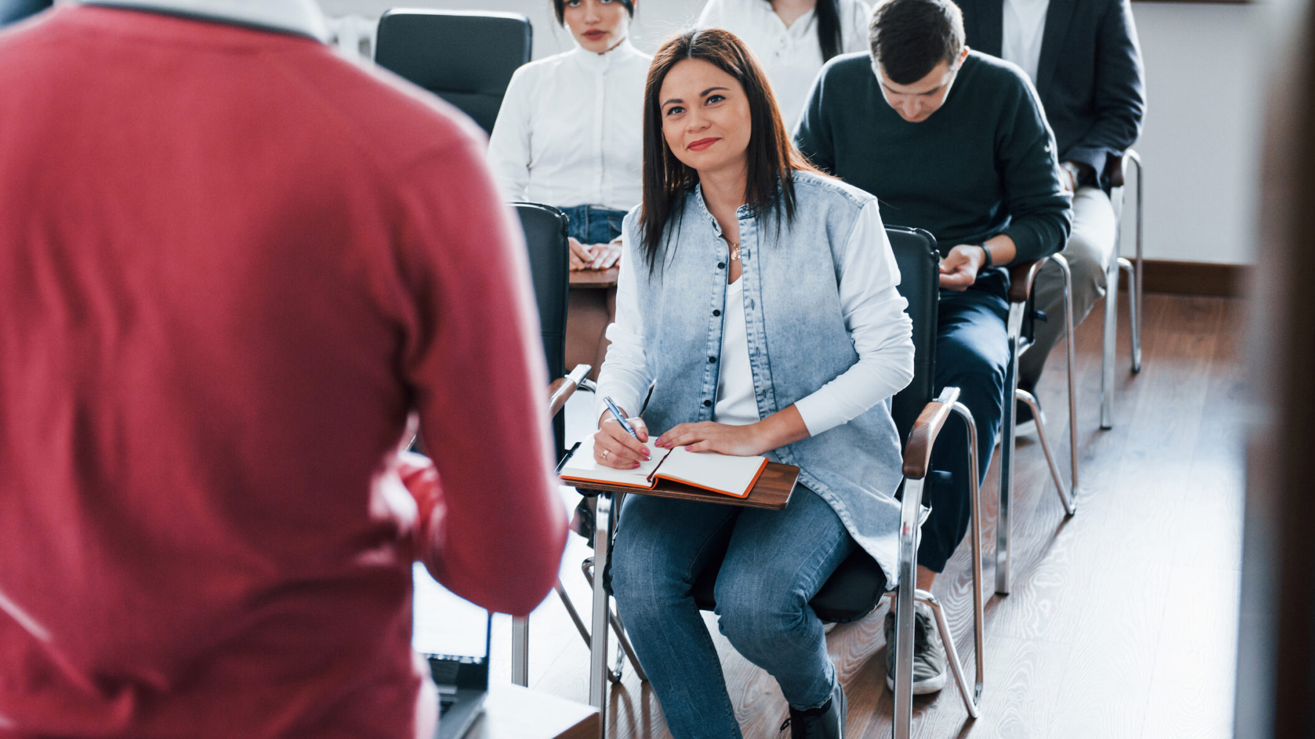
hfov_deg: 30.1
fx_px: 2441
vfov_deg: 17.2
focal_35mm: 70
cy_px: 252
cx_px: 623
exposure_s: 1/125
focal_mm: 55
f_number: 2.8
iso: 800
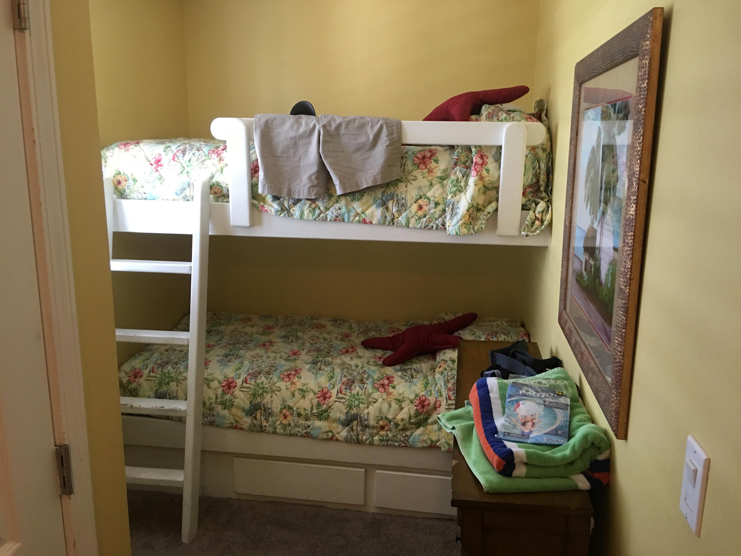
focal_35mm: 29
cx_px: 370
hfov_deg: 61.7
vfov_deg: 48.2
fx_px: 621
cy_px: 278
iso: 64
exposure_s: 1/15
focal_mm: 4.15
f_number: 2.2
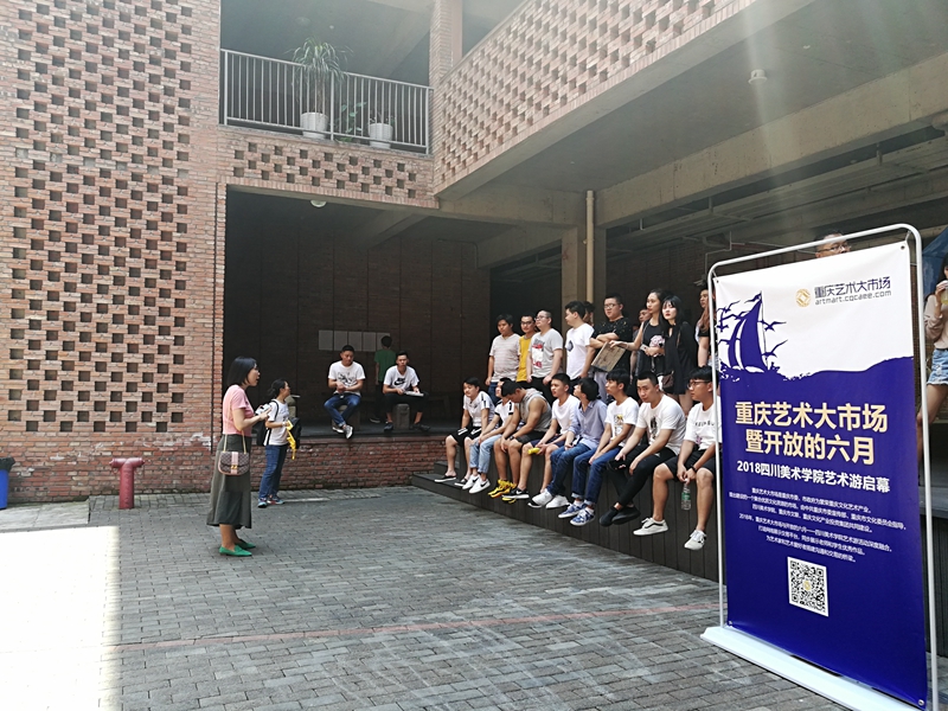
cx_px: 474
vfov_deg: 51.4
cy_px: 356
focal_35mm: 27
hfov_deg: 65.3
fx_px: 739
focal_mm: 3.84
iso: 64
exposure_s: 1/100
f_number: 2.2
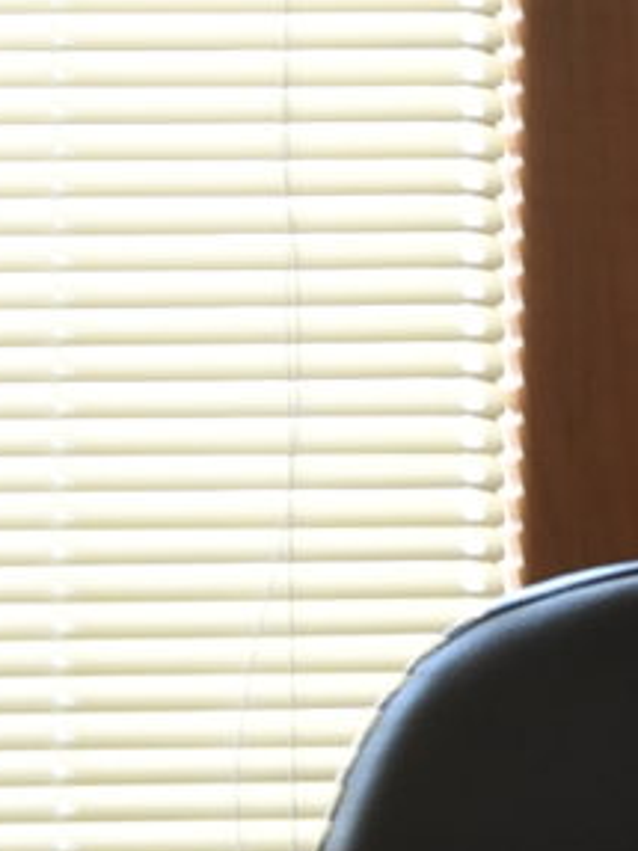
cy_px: 1143
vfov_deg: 3.7
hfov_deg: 2.8
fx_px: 13157
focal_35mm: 535
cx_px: -139
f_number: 3.8
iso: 320
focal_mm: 52
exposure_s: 1/40
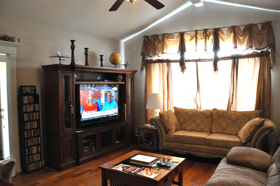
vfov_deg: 46.3
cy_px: 94
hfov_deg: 65.5
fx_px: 217
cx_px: 136
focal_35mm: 28
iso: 1600
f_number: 3.5
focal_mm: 18
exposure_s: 1/100
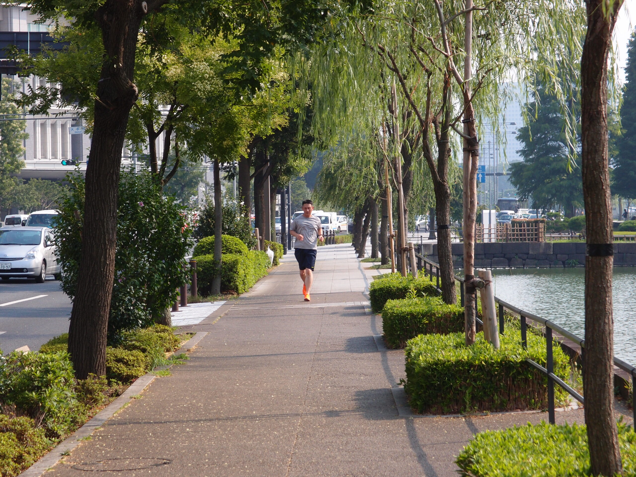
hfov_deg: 17.6
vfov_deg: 13.2
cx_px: 318
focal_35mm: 112
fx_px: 2058
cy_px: 238
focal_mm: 24
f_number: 4
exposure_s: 1/500
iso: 100
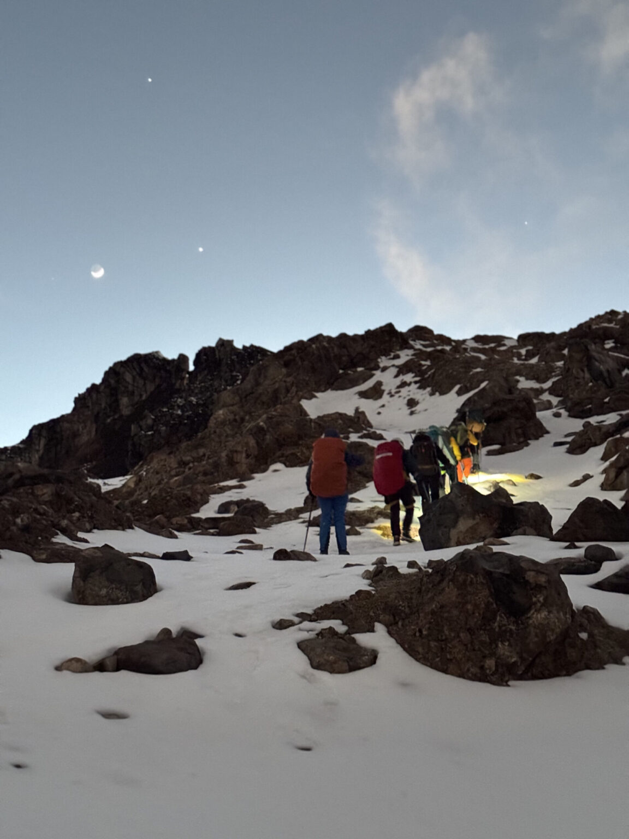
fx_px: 1163
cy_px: 420
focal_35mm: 48
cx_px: 314
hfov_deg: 30.3
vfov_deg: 39.7
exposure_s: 1/15
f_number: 1.78
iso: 2500
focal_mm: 6.76
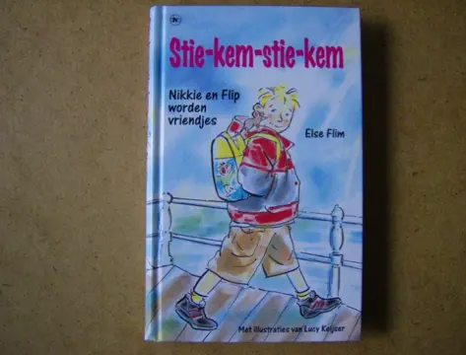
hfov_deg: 51.1
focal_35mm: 36
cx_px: 233
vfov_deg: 40.0
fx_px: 487
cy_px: 178
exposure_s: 1/40.6
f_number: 2.8
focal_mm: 6
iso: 200
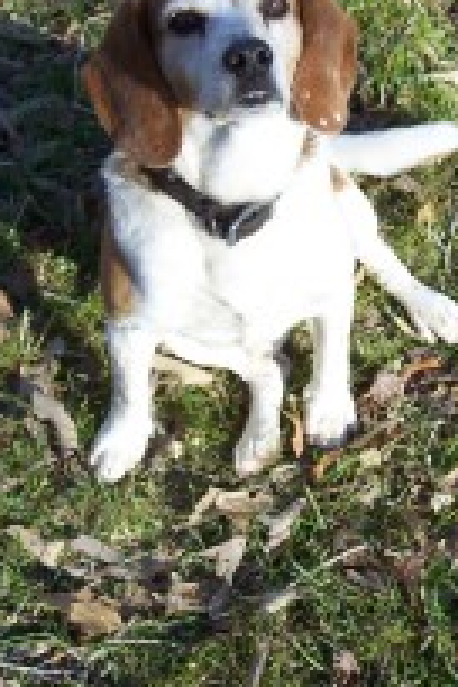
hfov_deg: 16.1
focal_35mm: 85
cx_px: 242
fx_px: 1622
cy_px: 197
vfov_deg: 23.7
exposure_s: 1/400
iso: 64
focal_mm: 7.8
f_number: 2.8
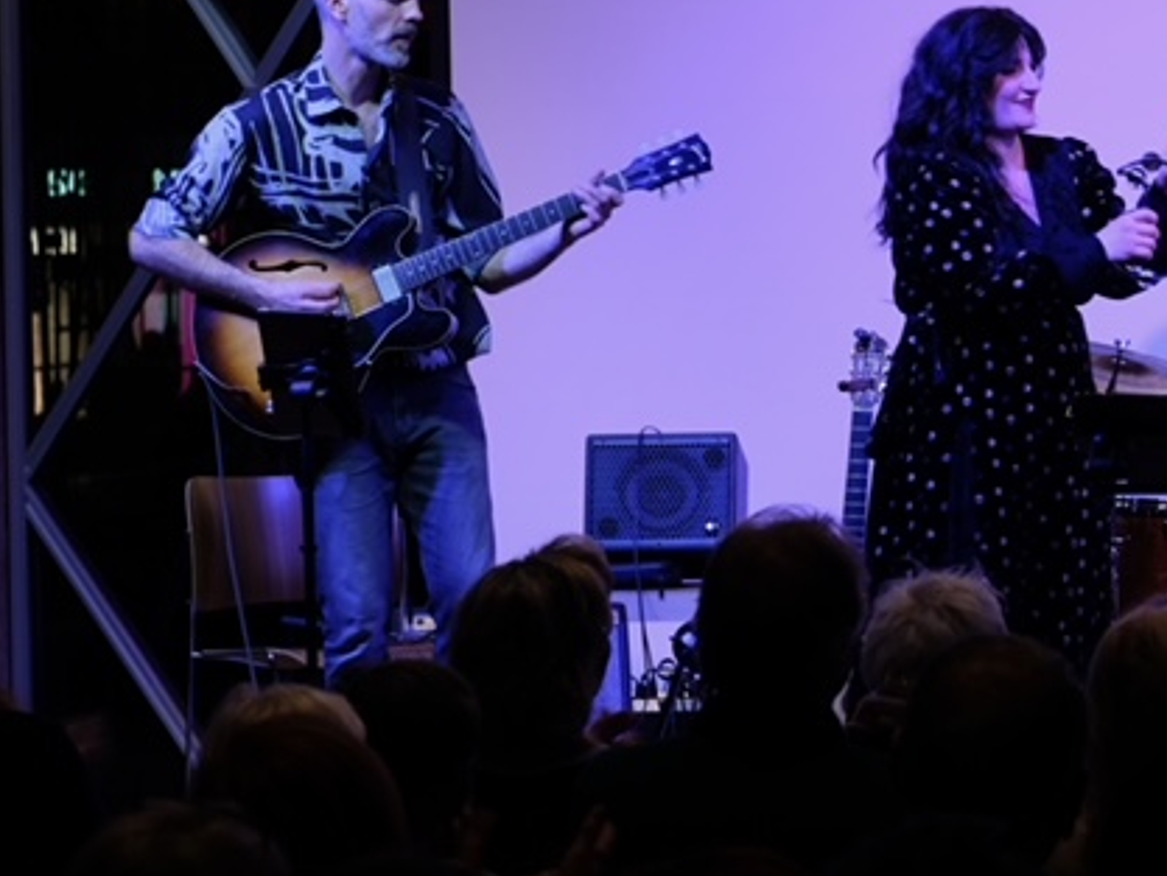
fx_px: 5632
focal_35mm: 167
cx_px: 840
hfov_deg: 11.8
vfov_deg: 8.9
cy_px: 294
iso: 640
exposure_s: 1/60
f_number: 5
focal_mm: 75.4
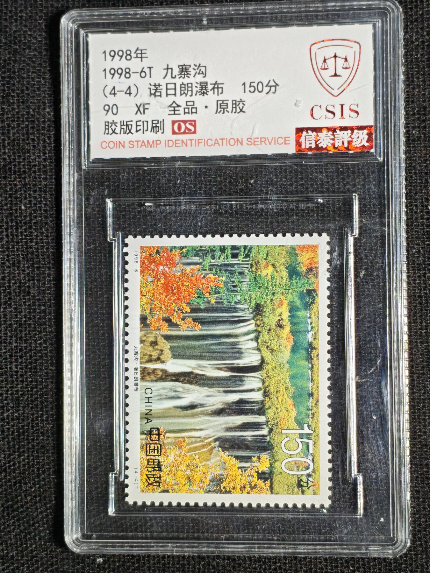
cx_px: 215
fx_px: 1441
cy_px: 286
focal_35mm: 87
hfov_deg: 17.0
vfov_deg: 22.5
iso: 50
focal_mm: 4.94
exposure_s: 1/586
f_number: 1.5
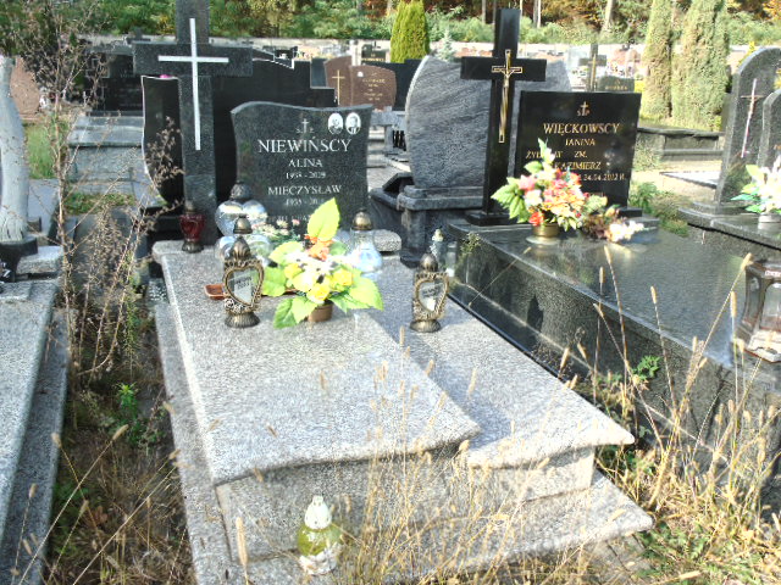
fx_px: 654
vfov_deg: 48.2
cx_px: 390
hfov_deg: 61.7
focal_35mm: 29
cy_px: 292
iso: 80
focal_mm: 5.2
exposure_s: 1/200
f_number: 3.6
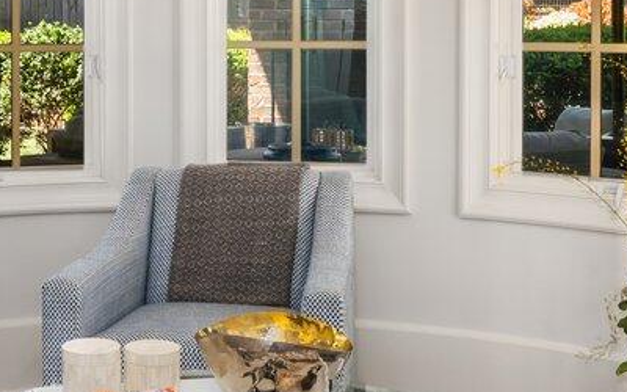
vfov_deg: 17.6
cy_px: 43
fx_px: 1247
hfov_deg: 27.8
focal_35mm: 73
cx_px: 146
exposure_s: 1/3
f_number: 11
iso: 640
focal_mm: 14
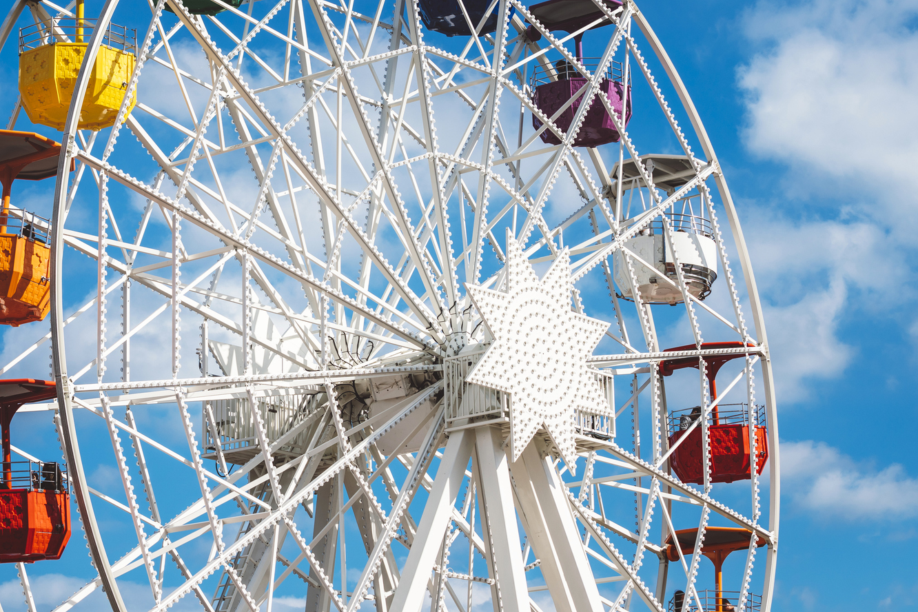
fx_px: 2881
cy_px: 216
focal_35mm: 113
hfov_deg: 18.0
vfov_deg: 12.1
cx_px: 290
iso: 100
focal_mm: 71
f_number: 7.1
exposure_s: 1/640
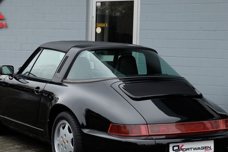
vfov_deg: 14.9
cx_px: 99
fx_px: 583
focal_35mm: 92
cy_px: 92
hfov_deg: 22.1
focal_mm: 46.3
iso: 200
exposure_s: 1/110
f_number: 4
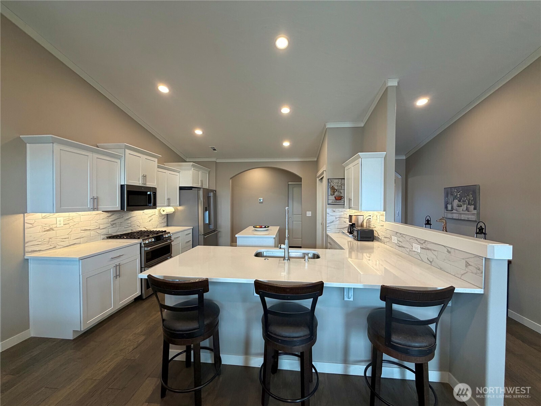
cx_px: 270
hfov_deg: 102.1
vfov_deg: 85.7
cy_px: 203
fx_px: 219
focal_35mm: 14
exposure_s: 1/60
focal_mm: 2.22
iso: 160
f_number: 2.2
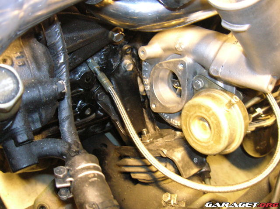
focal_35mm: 34
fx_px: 275
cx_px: 140
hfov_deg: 54.0
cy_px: 104
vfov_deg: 41.7
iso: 200
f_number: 2.9
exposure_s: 1.5
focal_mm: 5.7
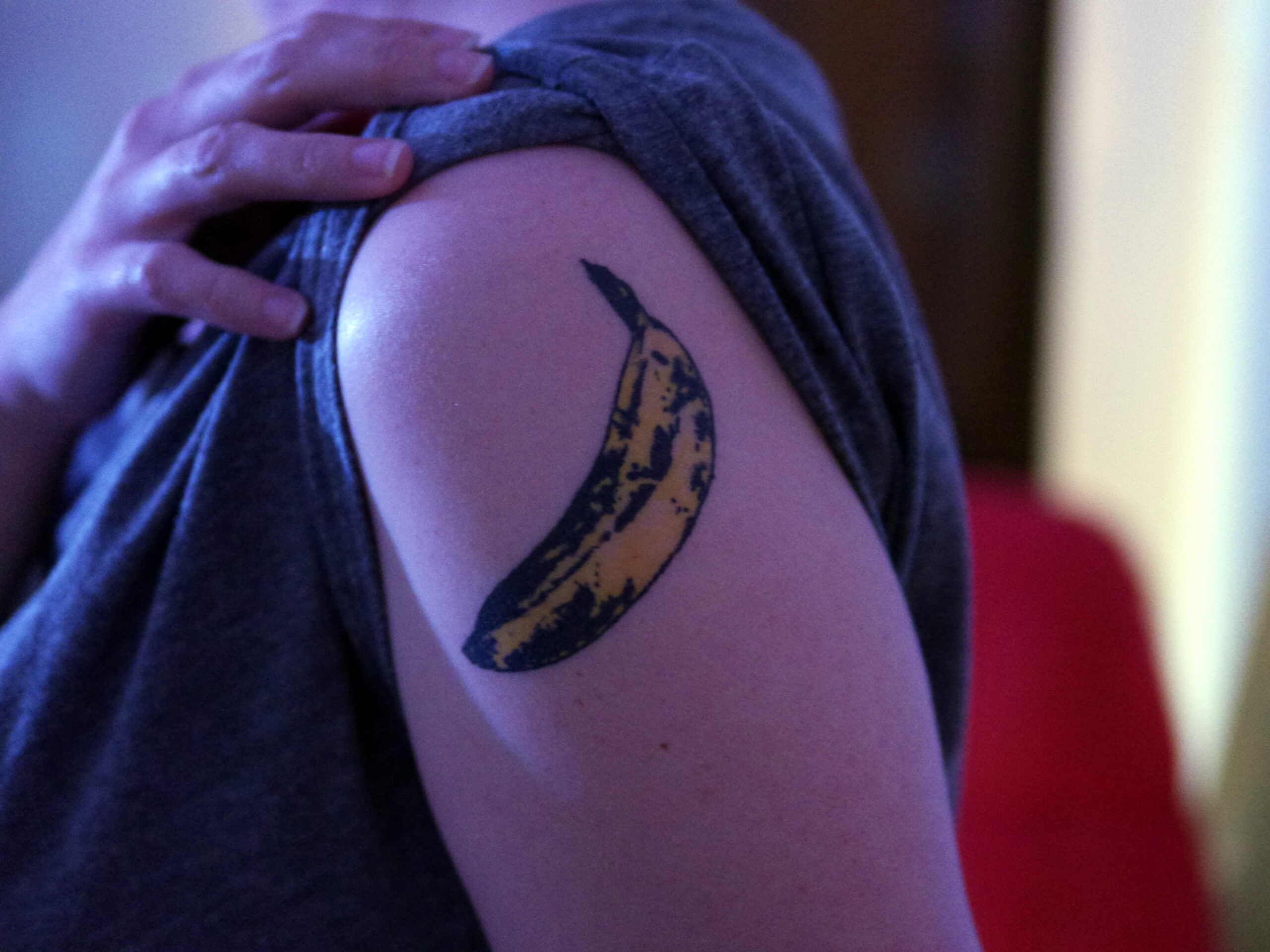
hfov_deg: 38.2
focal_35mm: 50
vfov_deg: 29.1
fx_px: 1834
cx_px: 635
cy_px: 476
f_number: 1.4
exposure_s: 1/60
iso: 2500
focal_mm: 25
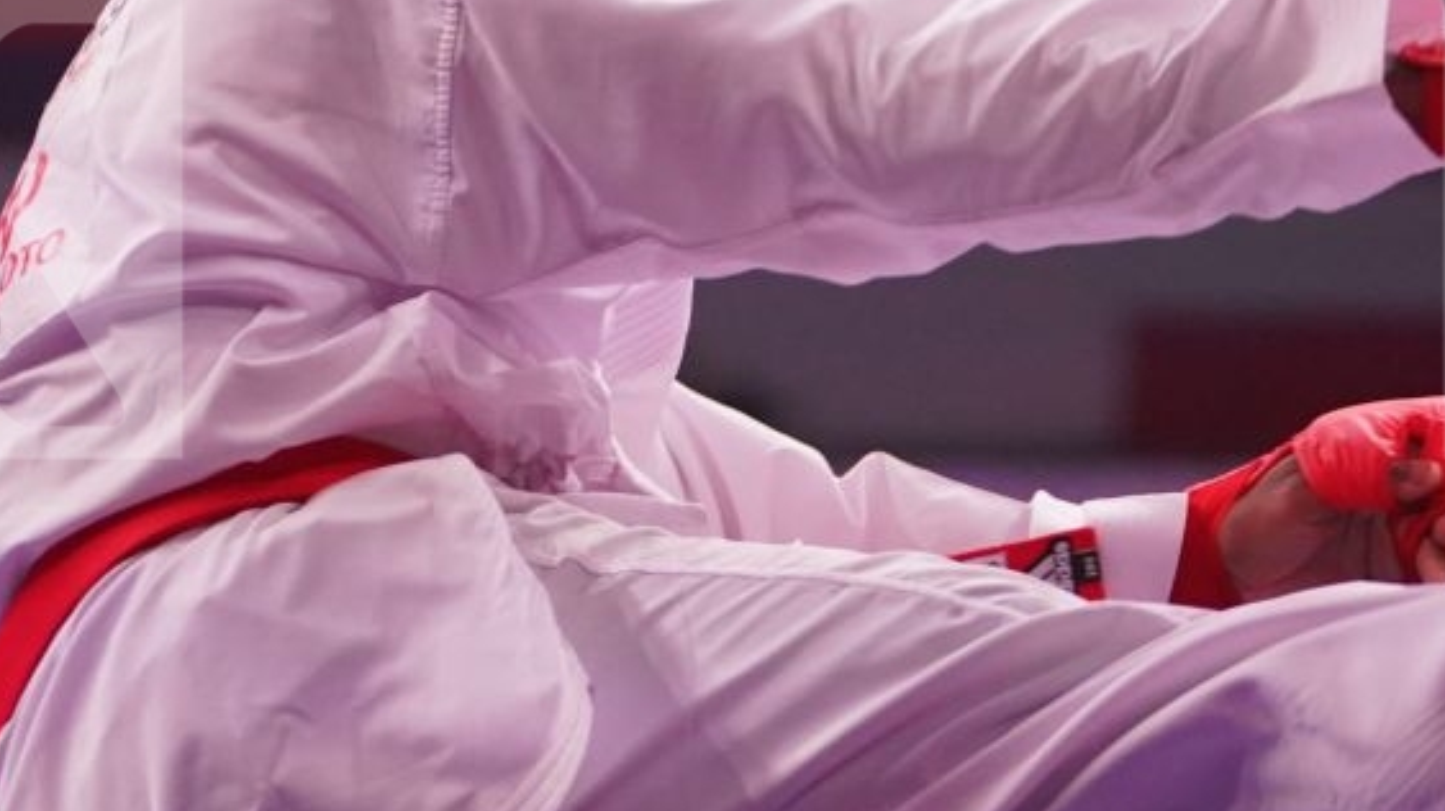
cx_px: 814
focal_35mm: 429
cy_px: 226
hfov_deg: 5.0
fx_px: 16429
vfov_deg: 2.8
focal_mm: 128
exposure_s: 1/1000
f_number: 2.8
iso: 3200
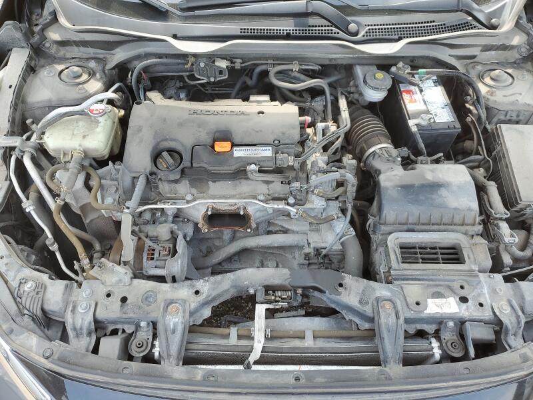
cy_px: 200
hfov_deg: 67.3
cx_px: 266
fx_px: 400
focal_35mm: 26
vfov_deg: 53.1
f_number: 1.5
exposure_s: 1/200
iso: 50
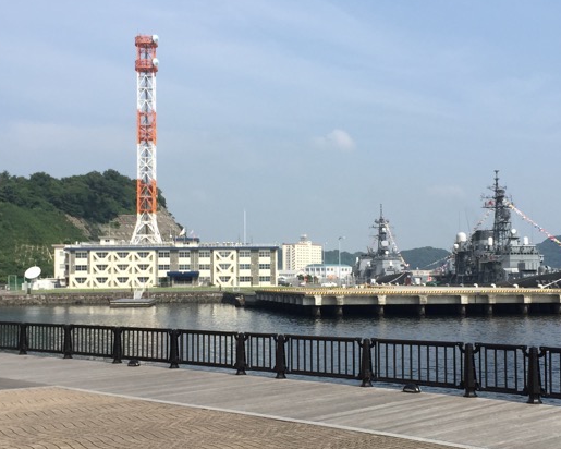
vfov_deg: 30.2
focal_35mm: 50
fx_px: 830
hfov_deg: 37.3
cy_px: 252
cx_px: 322
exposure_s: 1/1883
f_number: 2.2
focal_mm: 4.15
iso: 32
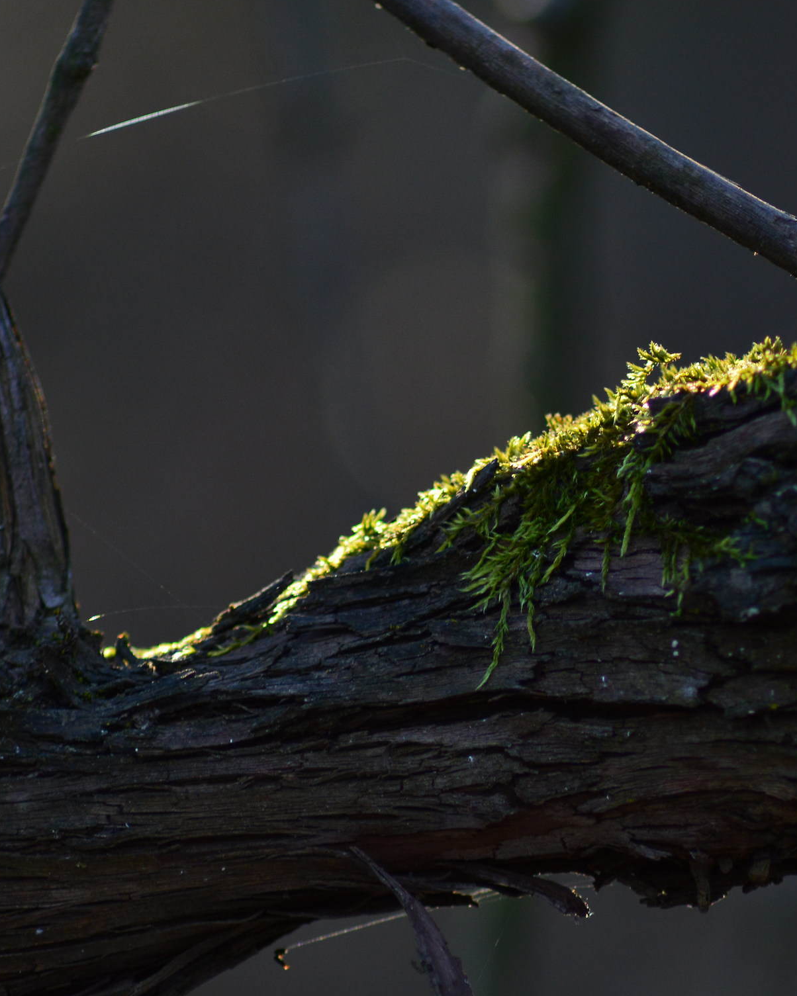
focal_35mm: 449
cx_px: 488
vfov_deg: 4.3
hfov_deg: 3.4
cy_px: 515
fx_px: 13239
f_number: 5.6
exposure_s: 1/250
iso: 500
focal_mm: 200
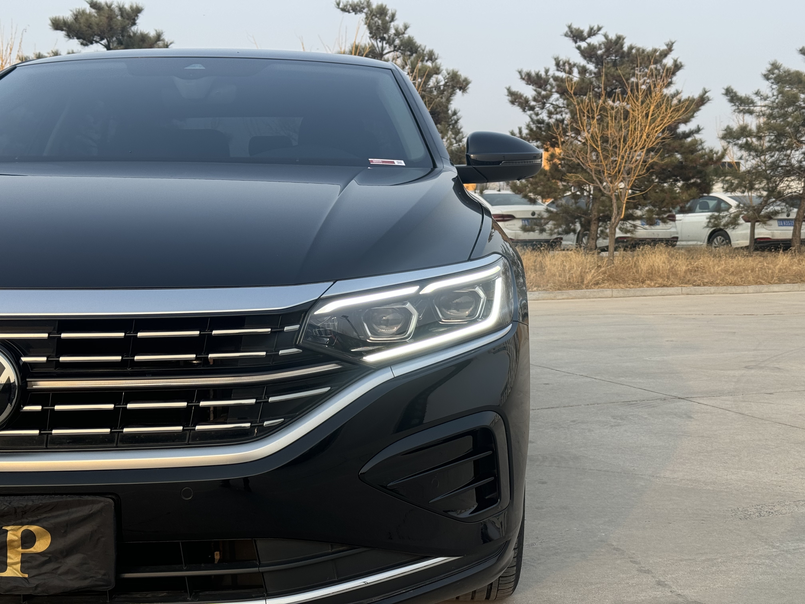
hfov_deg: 39.7
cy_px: 302
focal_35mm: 48
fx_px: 1116
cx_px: 402
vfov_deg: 30.3
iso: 64
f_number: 1.78
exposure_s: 1/1076
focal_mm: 6.76
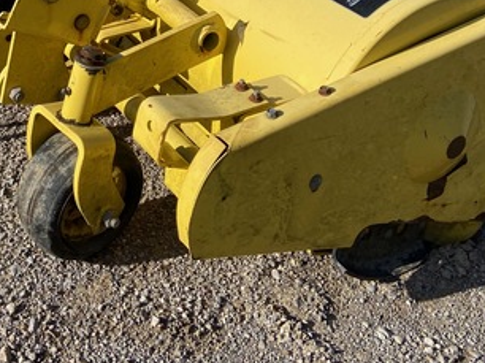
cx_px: 122
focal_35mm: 68
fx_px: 952
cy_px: -87
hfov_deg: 28.2
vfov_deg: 20.1
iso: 32
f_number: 1.8
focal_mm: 4.25
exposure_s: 1/3300
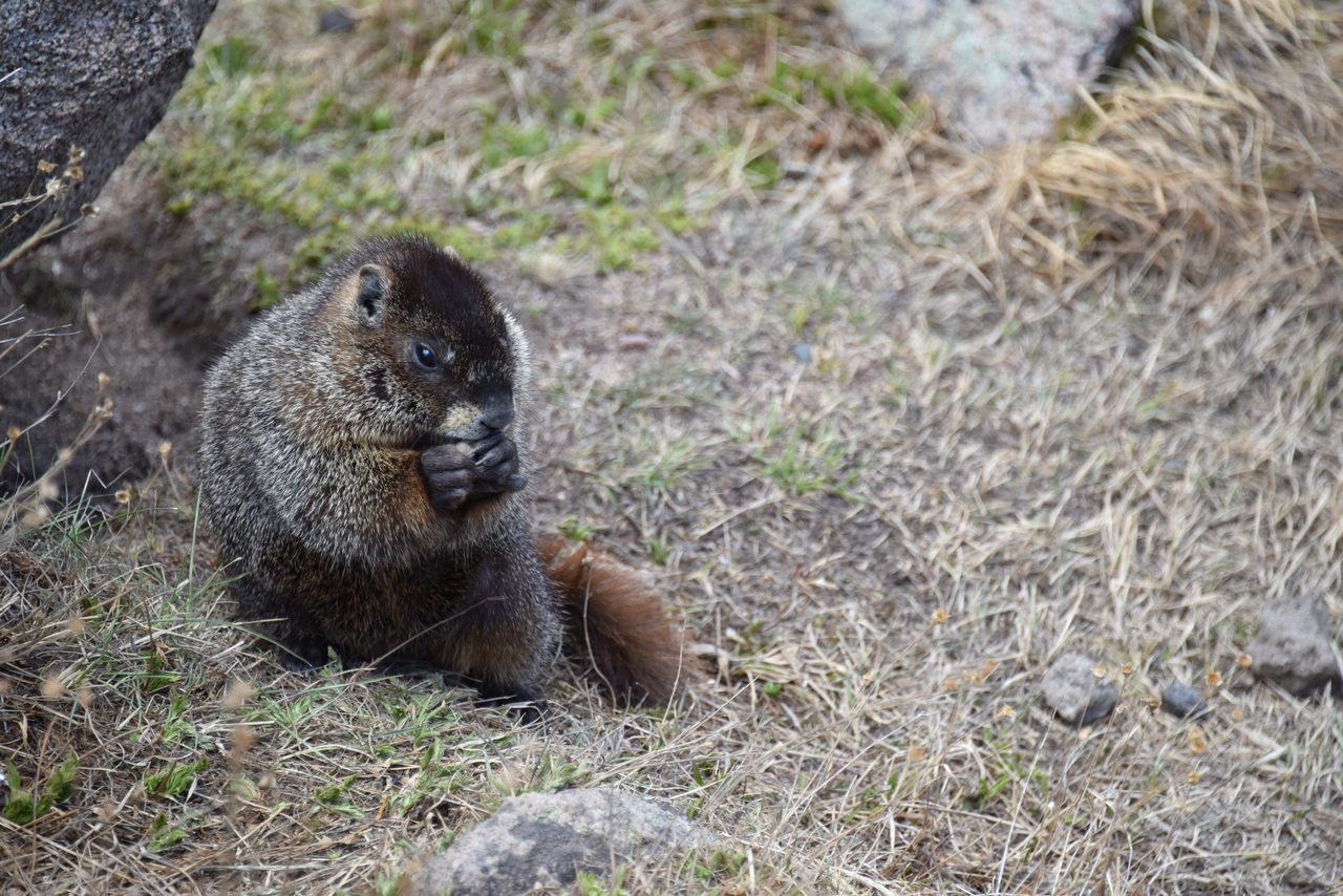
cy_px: 448
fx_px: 11193
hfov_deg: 6.9
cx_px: 672
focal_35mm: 300
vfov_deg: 4.6
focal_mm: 300
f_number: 5.6
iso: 720
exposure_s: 1/640
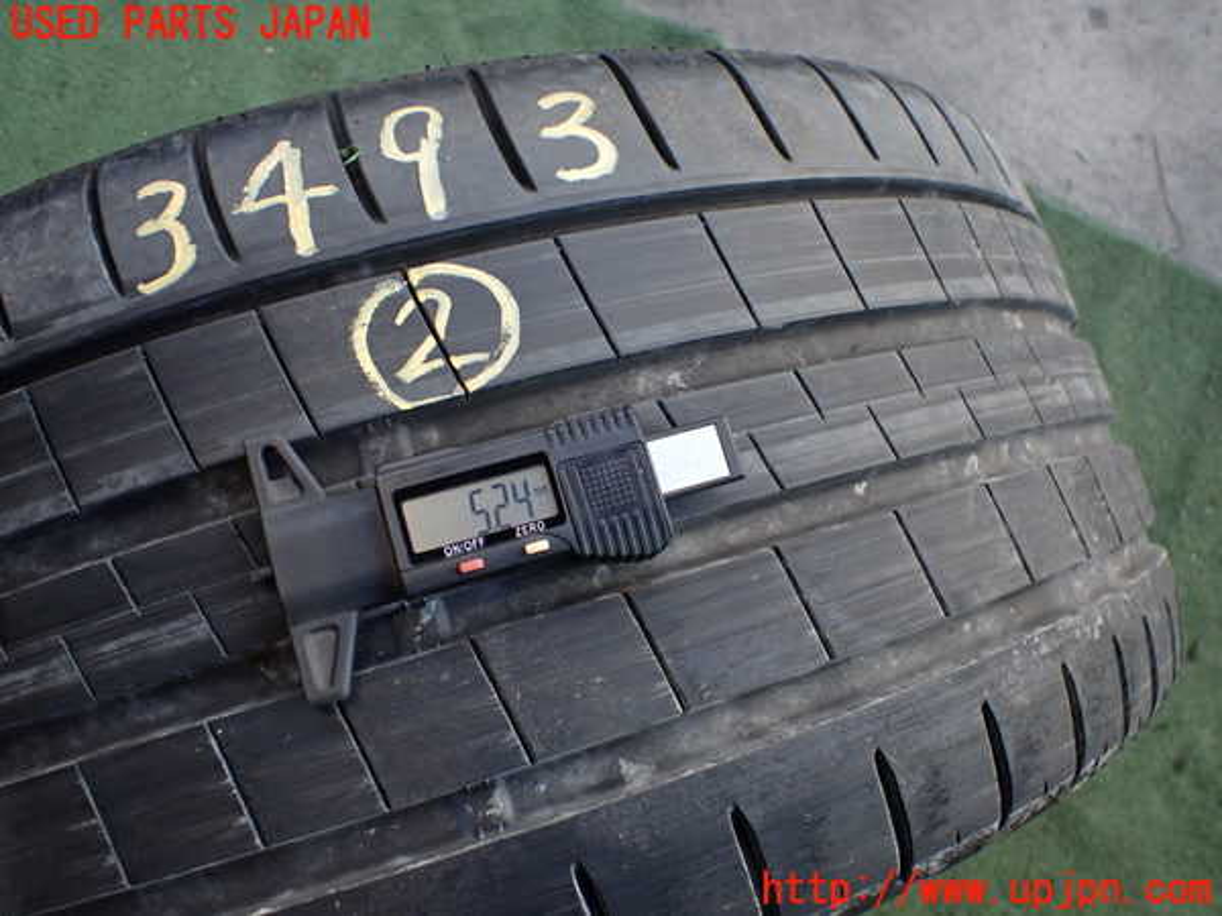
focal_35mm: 30
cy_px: 458
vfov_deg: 46.8
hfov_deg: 60.0
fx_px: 1059
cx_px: 611
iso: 250
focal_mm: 5.4
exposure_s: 1/125
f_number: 2.3
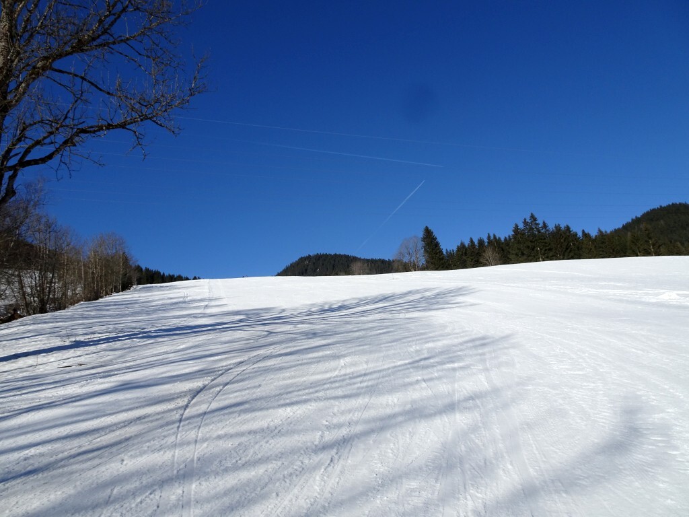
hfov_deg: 71.6
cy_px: 258
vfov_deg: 56.8
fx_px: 478
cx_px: 344
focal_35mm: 24
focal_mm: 4.1
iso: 80
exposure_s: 1/1600
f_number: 3.5
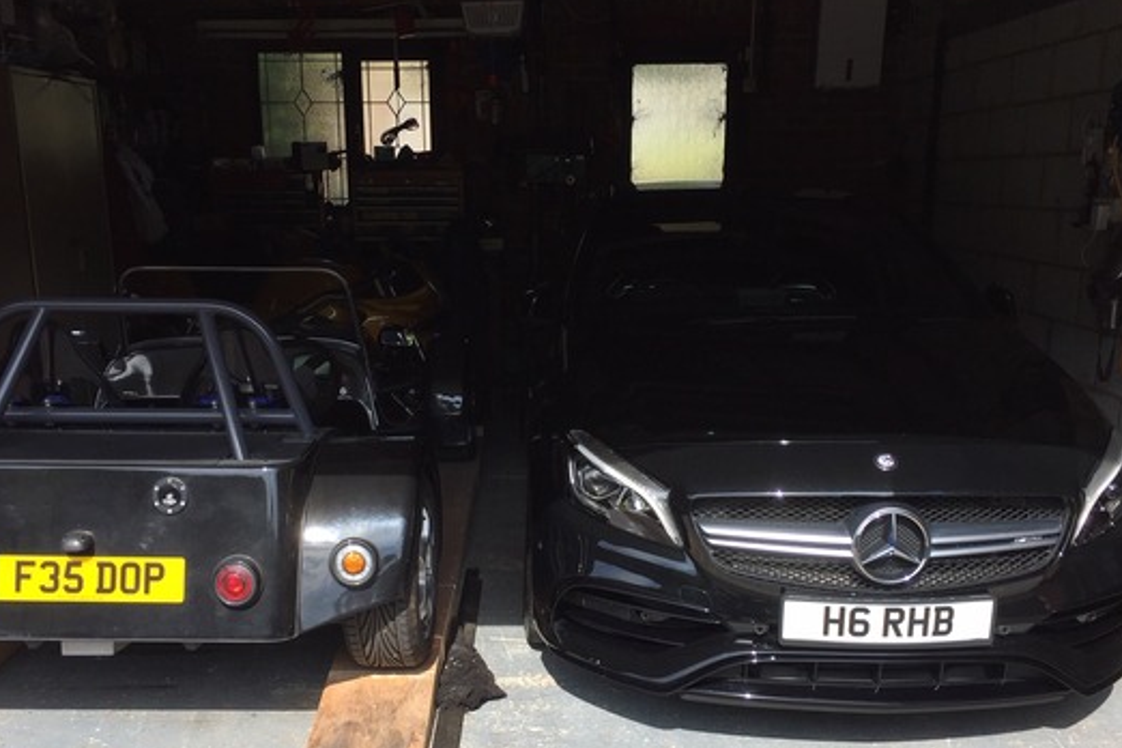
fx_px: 1153
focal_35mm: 37
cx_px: 544
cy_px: 488
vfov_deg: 35.6
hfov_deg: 51.9
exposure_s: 1/1130
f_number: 2.2
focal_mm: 4.15
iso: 32
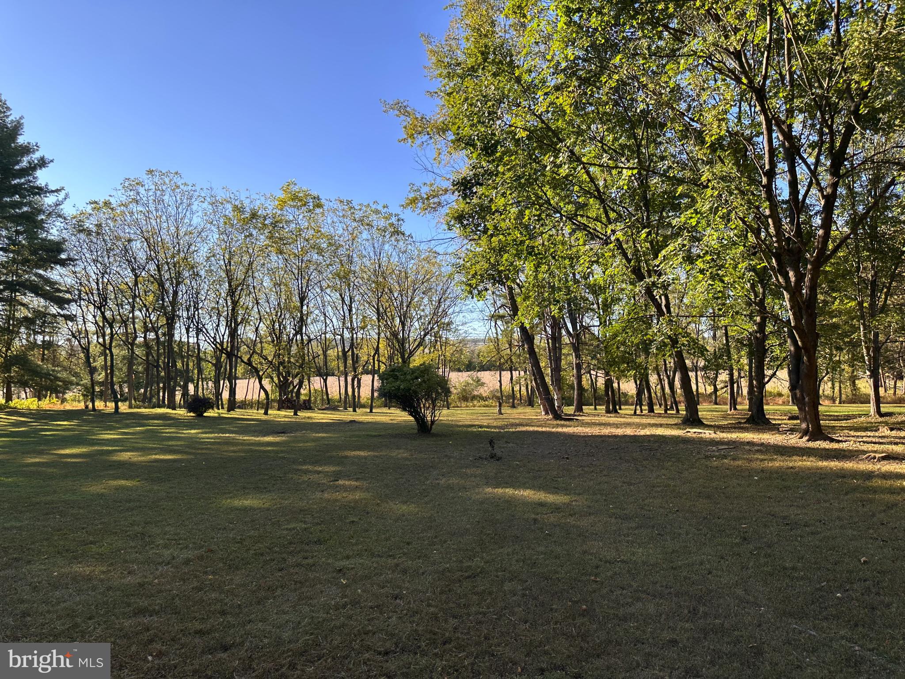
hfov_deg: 71.6
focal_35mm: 24
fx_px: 627
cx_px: 452
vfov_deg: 56.8
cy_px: 340
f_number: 1.78
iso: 80
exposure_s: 1/1374
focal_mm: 6.86
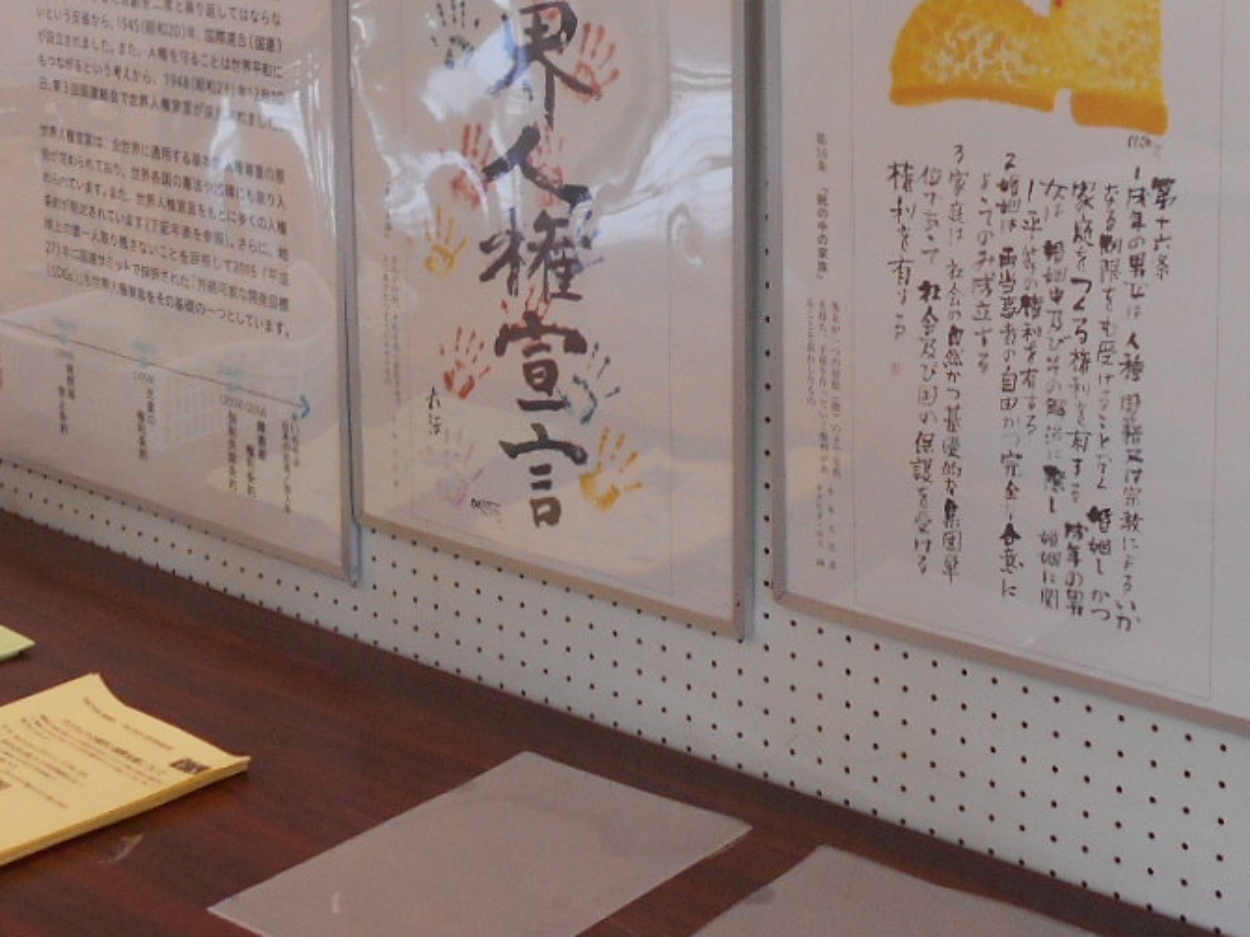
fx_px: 2238
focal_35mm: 62
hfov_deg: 31.1
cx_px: 771
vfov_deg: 23.0
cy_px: 73
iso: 140
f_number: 3.2
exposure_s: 1/30
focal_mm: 4.6
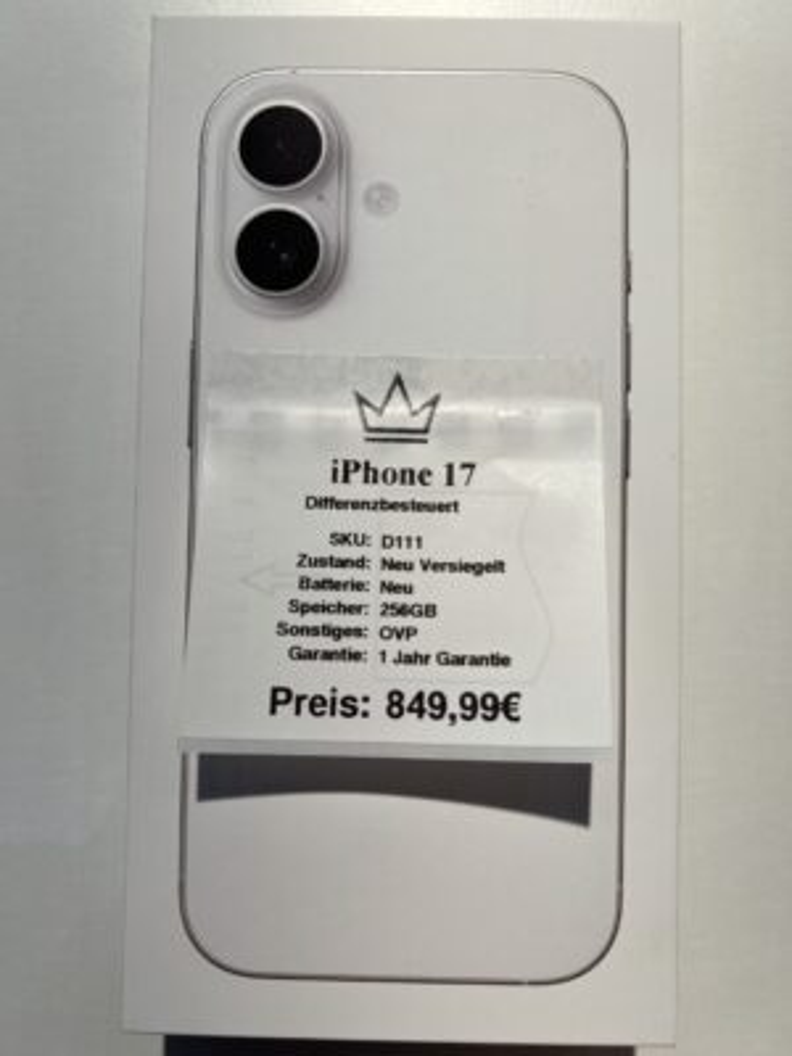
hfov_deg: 53.1
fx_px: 793
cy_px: 528
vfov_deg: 67.3
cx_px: 396
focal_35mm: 26
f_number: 1.5
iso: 50
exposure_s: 1/438
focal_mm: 5.7
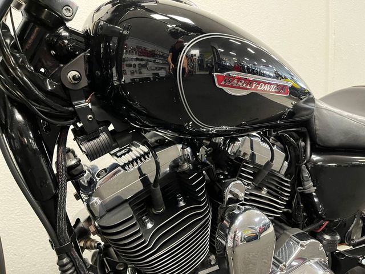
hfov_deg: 67.3
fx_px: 274
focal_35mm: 26
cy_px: 137
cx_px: 182
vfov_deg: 53.1
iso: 500
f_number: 1.6
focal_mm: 5.1
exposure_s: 1/33
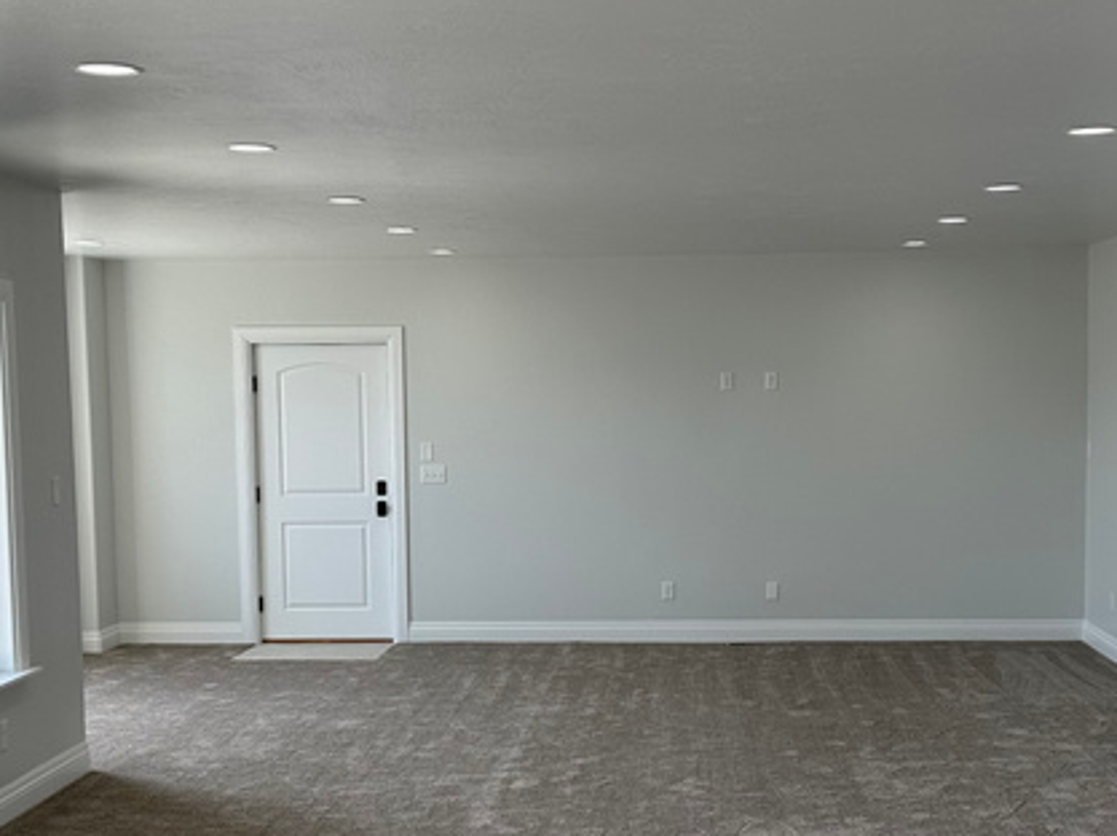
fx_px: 1902
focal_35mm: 59
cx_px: 616
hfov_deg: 32.7
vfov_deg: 24.7
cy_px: 544
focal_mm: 6.86
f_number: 1.78
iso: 80
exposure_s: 1/309
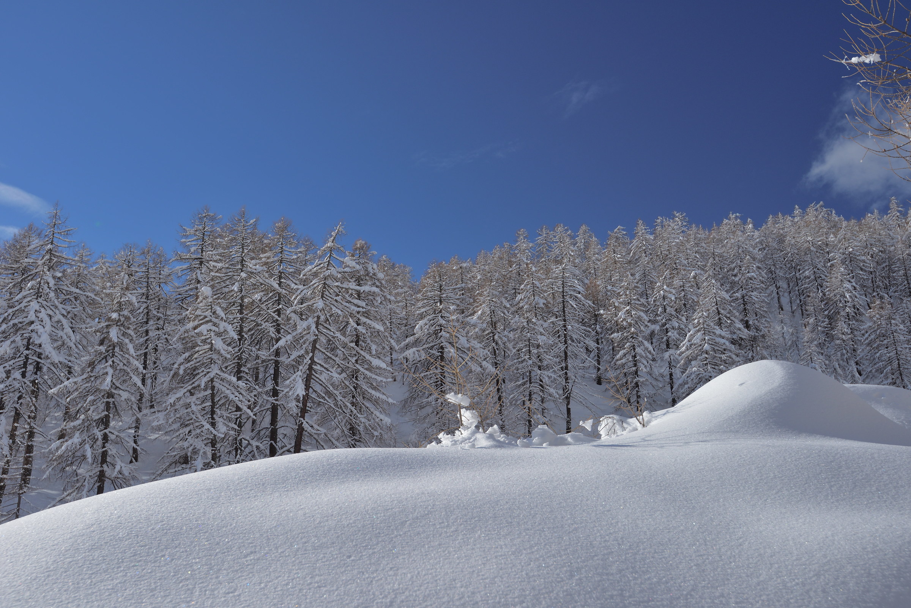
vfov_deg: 37.9
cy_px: 304
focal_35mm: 35
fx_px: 886
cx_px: 456
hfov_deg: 54.4
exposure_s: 1/320
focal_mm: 35
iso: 100
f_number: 8
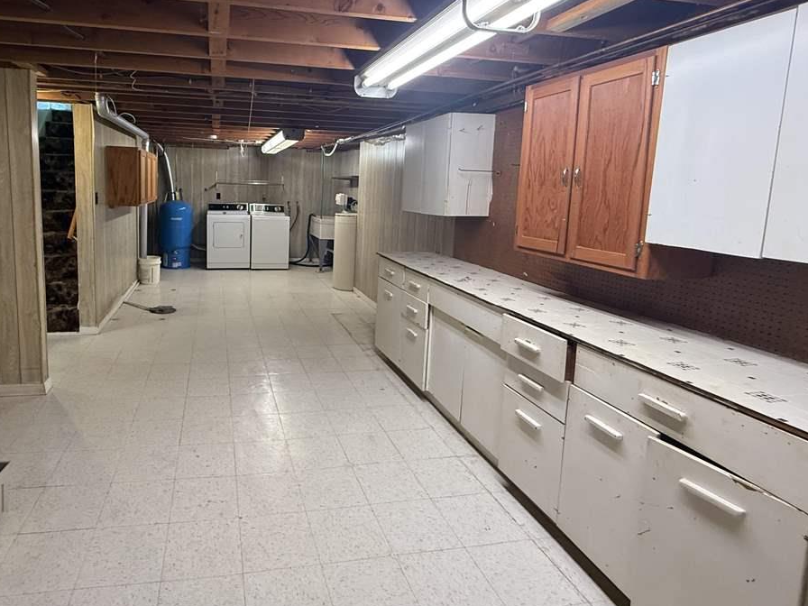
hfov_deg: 79.9
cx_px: 291
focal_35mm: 20
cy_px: 243
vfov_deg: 65.4
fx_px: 467
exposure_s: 1/60
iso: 250
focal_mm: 2.22
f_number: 2.2
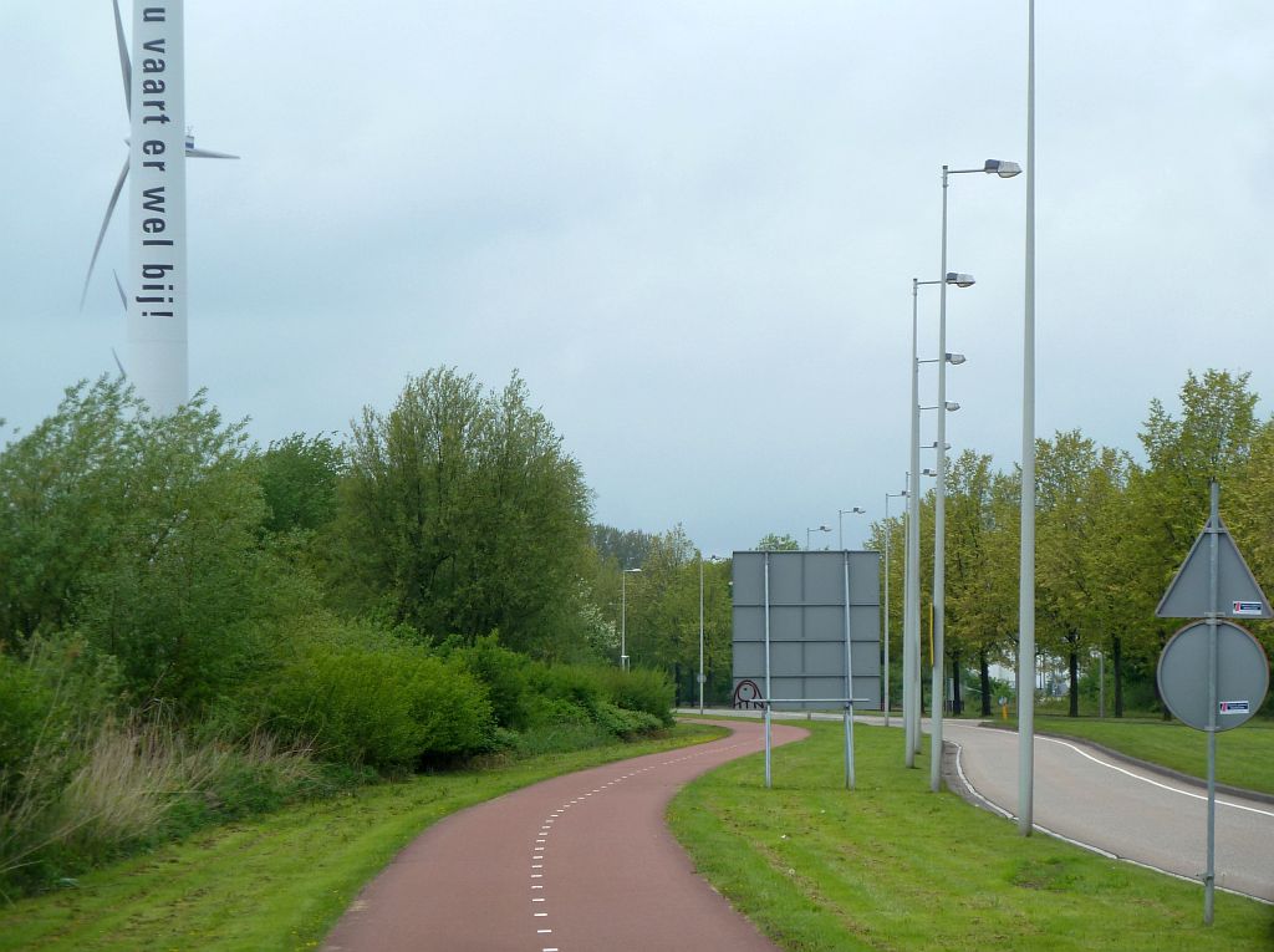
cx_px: 637
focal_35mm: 147
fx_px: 5403
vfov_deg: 10.1
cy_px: 476
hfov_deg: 13.4
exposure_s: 1/200
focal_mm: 24.1
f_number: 4.5
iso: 80
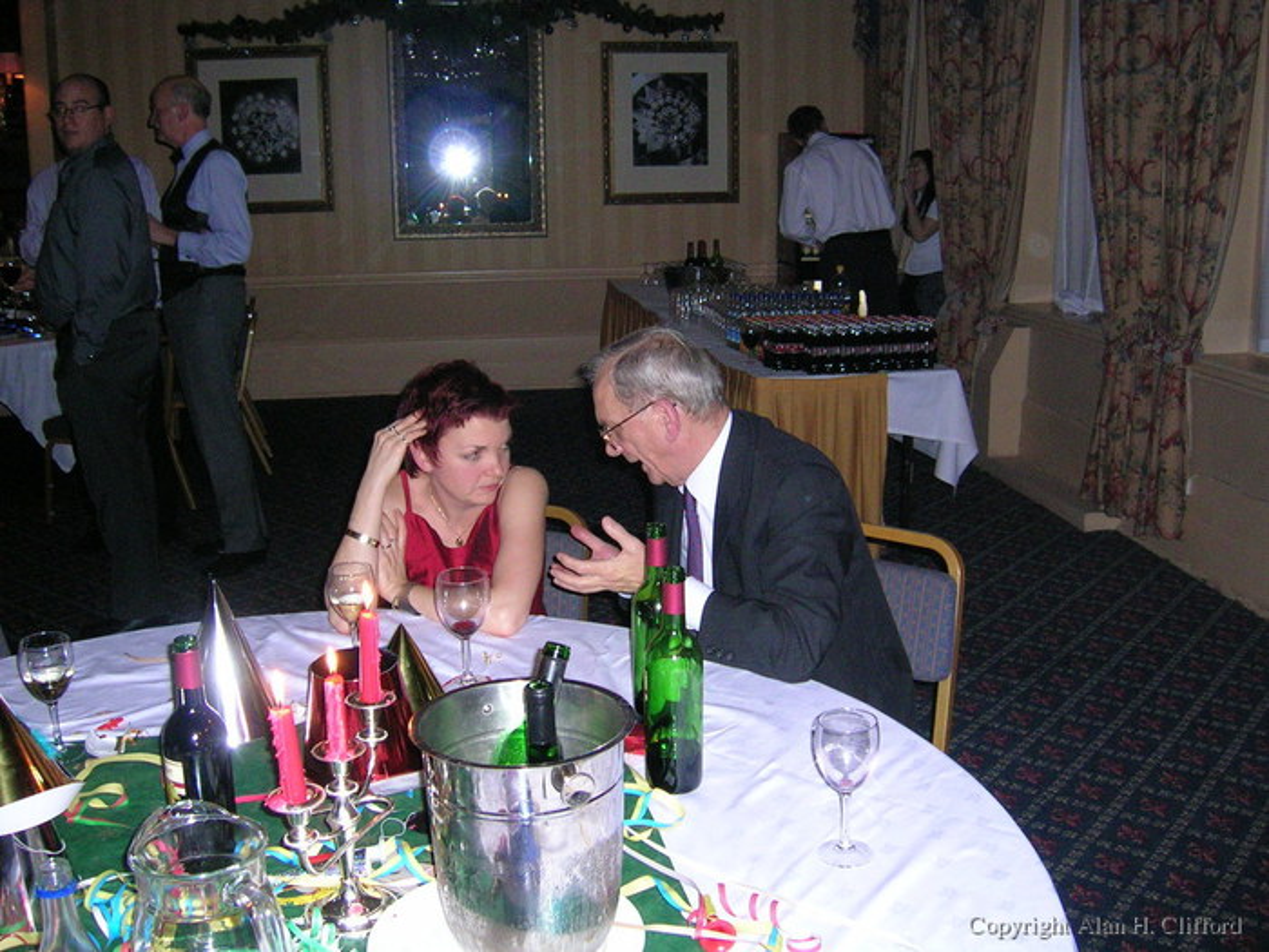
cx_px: 634
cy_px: 476
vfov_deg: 40.7
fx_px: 1283
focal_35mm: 35
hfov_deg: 52.6
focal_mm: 5.4
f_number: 2.8
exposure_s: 1/60
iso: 200
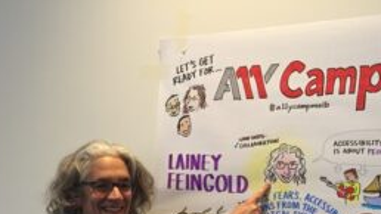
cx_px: 207
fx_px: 495
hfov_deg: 42.1
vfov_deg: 23.3
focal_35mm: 49
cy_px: 218
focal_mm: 4.15
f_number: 2.2
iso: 320
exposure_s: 1/33
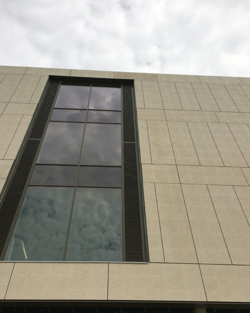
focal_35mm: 31
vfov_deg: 57.2
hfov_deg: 47.1
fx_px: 287
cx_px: 125
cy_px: 163
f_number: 2.2
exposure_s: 1/5650
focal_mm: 4.15
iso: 32
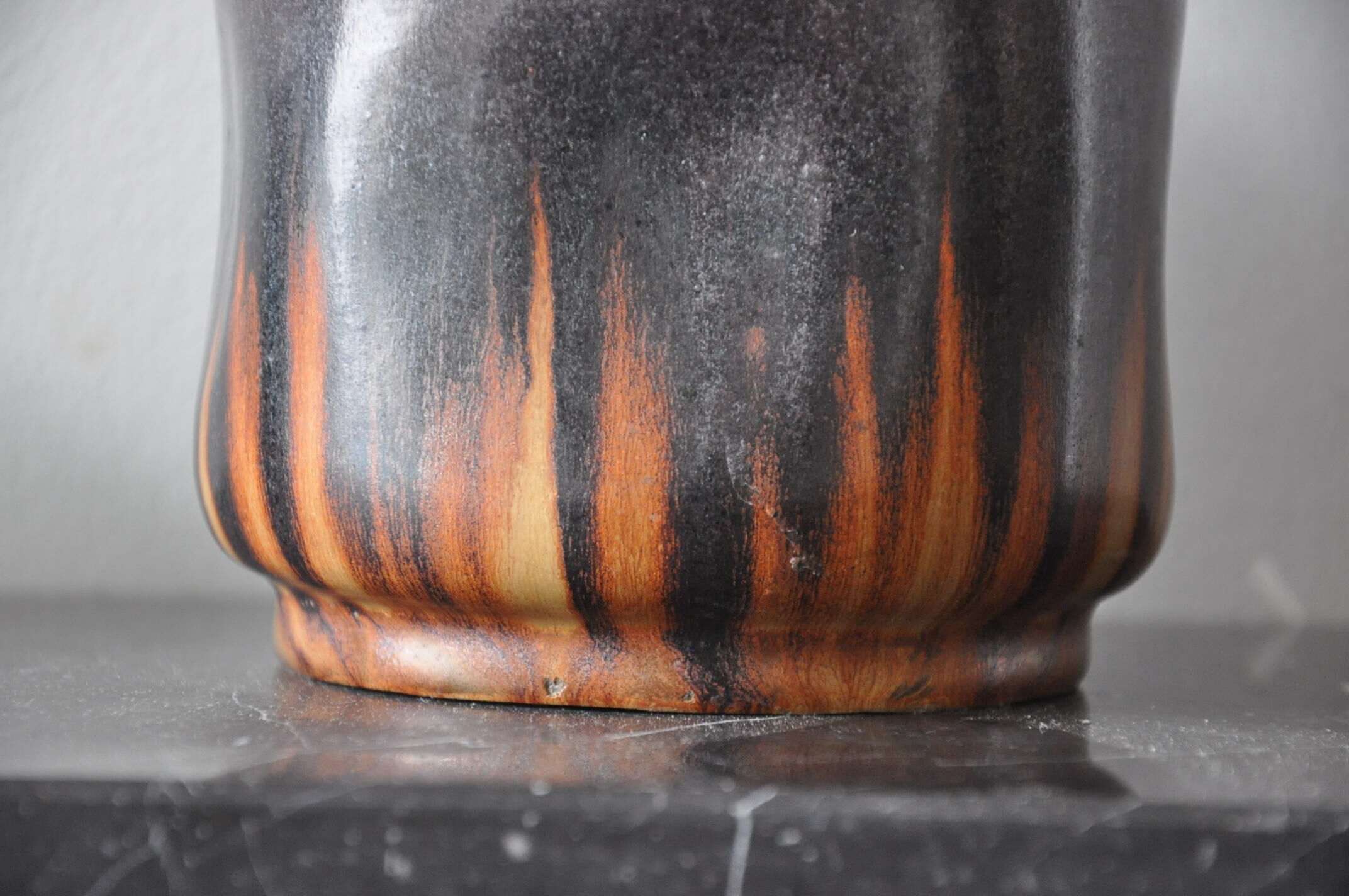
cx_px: 674
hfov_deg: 13.1
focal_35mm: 158
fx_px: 5895
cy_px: 448
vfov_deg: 8.7
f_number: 5.6
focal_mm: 105
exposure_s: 1/20
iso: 1600
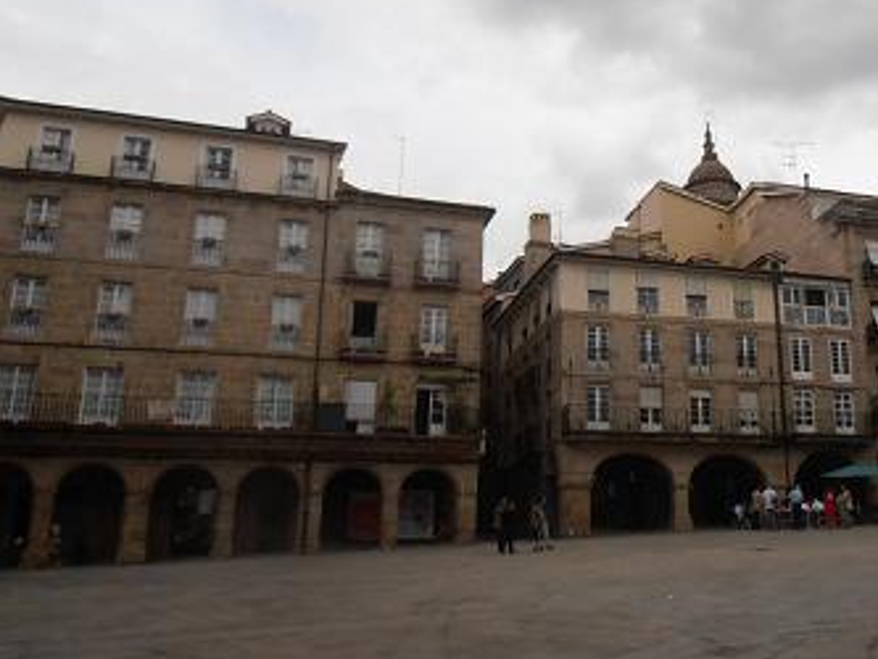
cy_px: 277
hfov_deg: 47.3
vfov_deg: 37.6
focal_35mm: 38
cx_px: 651
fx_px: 964
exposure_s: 1/1600
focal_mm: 4.2
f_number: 3
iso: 80
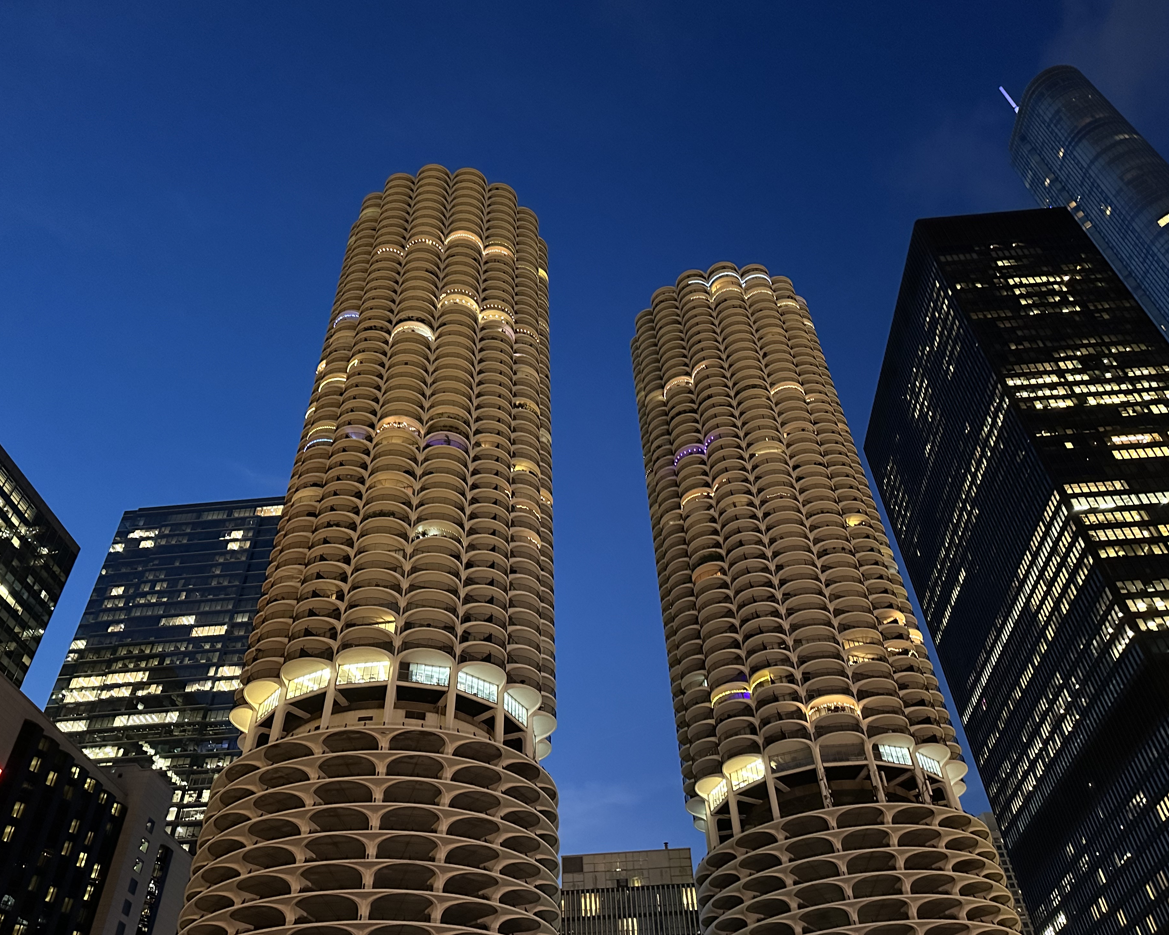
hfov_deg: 66.0
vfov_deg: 54.9
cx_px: 570
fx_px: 899
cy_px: 463
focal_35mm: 26
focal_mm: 6.86
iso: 1600
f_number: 1.78
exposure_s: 1/30
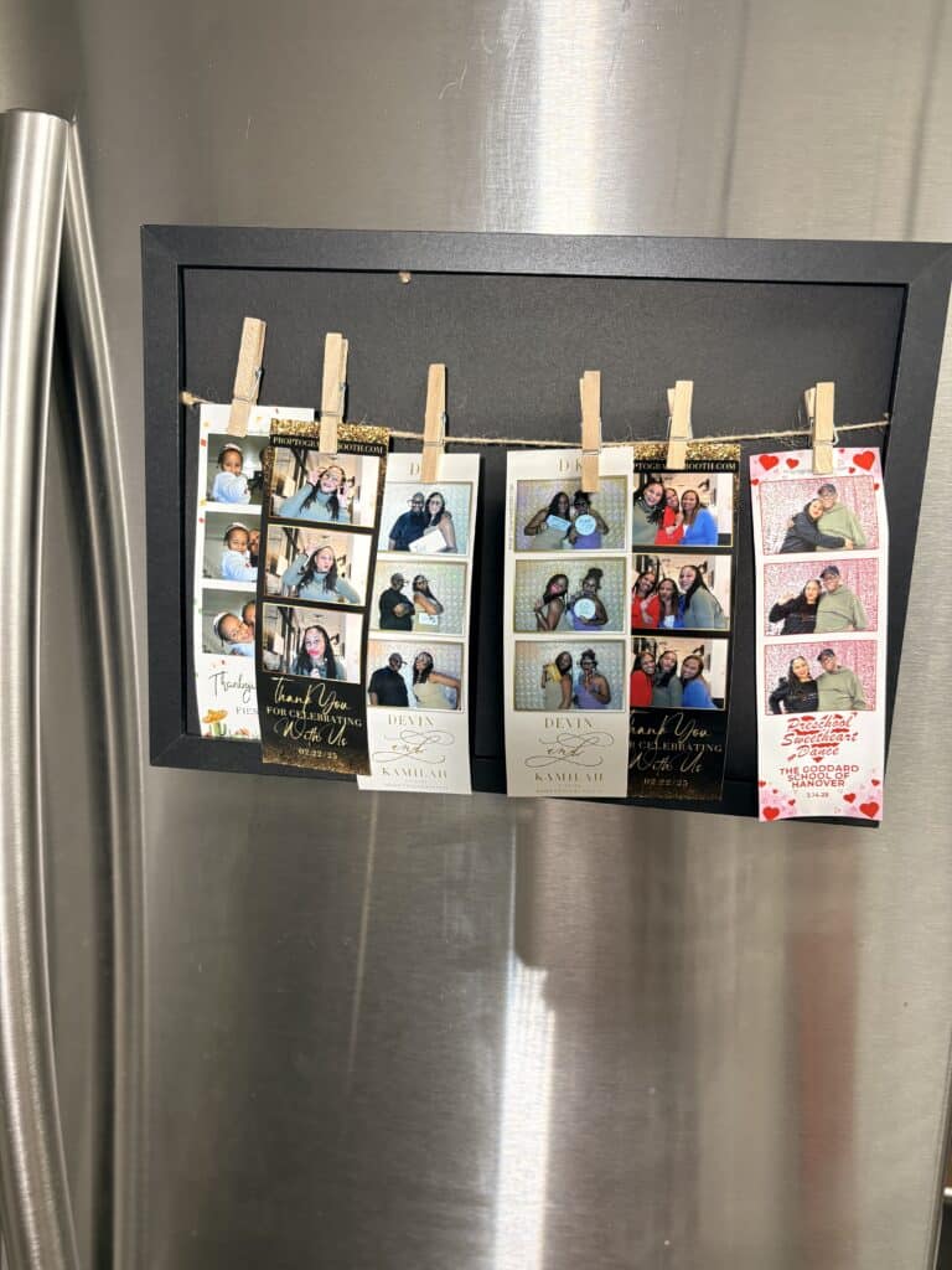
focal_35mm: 26
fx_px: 953
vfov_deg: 67.3
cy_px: 635
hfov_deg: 53.1
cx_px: 476
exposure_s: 1/60
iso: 160
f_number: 1.6
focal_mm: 5.96
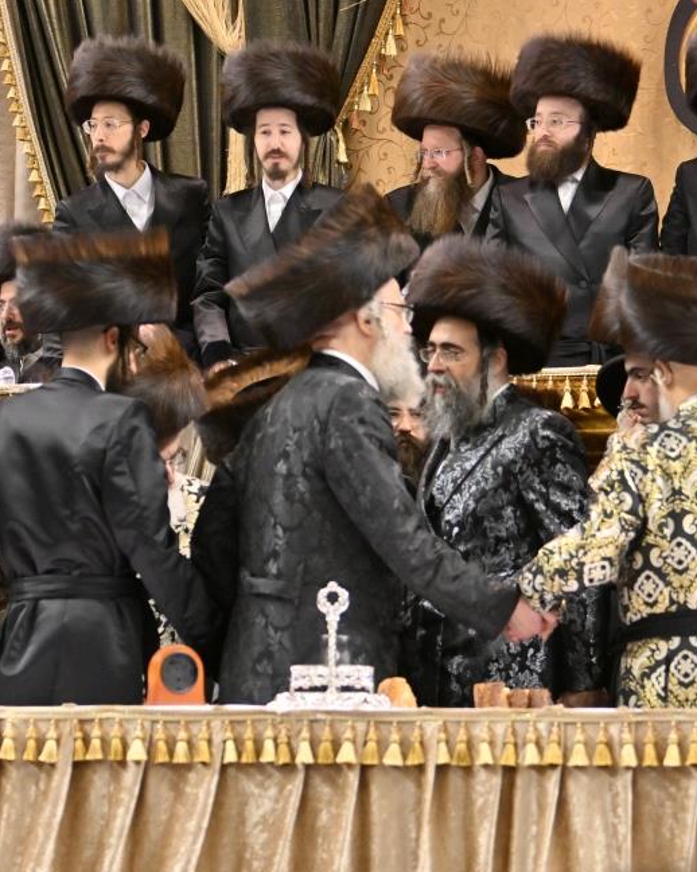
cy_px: 455
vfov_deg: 10.8
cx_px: 273
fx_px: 4592
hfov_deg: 8.7
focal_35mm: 178
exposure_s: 1/200
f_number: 2.8
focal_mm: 80
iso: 1000
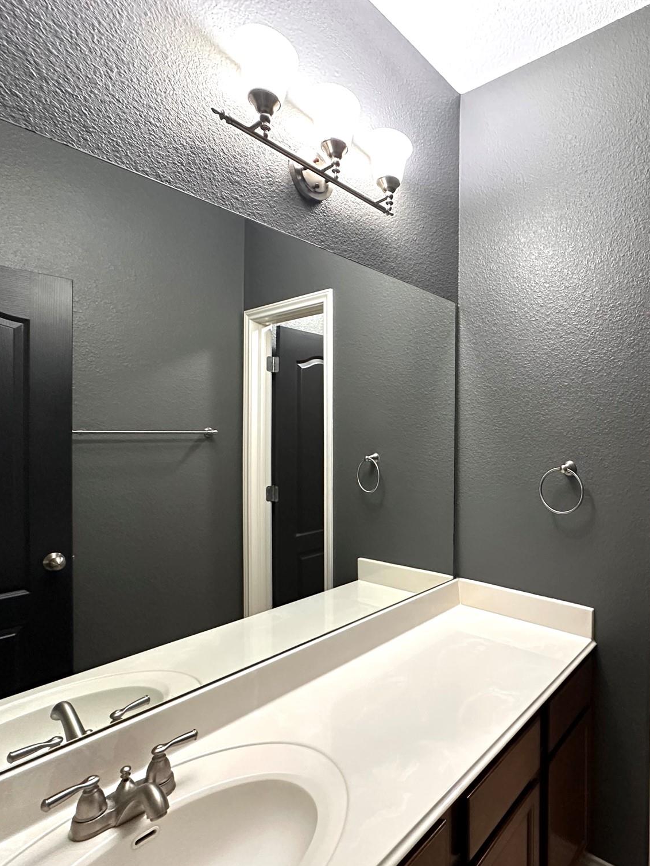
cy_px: 440
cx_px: 466
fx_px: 476
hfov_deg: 65.6
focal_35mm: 19
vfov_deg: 84.7
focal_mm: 2.22
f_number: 2.2
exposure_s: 1/60
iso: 400
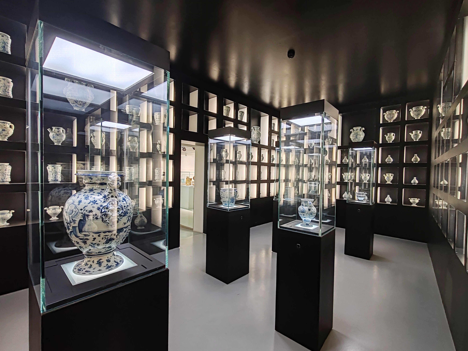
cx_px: 234
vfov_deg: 78.1
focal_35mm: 16
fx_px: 216
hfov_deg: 94.5
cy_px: 176
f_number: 2.2
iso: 80
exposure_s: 1/30
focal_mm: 1.96
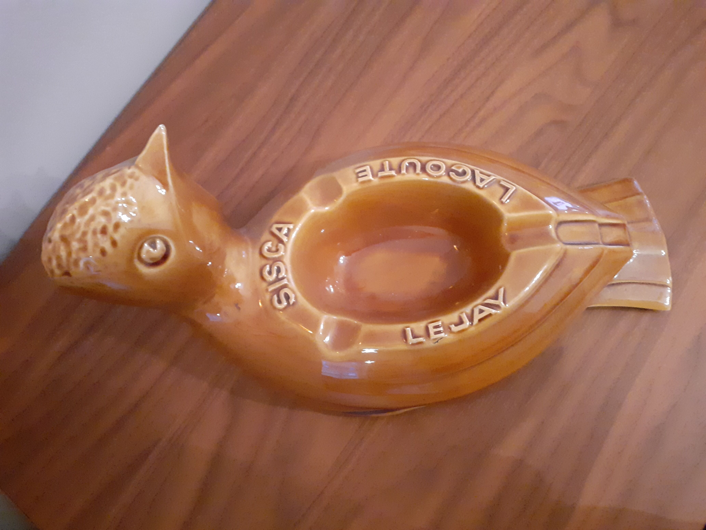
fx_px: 551
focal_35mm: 27
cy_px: 265
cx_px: 353
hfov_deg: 65.3
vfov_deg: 51.4
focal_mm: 3.6
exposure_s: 1/20
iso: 800
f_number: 1.9
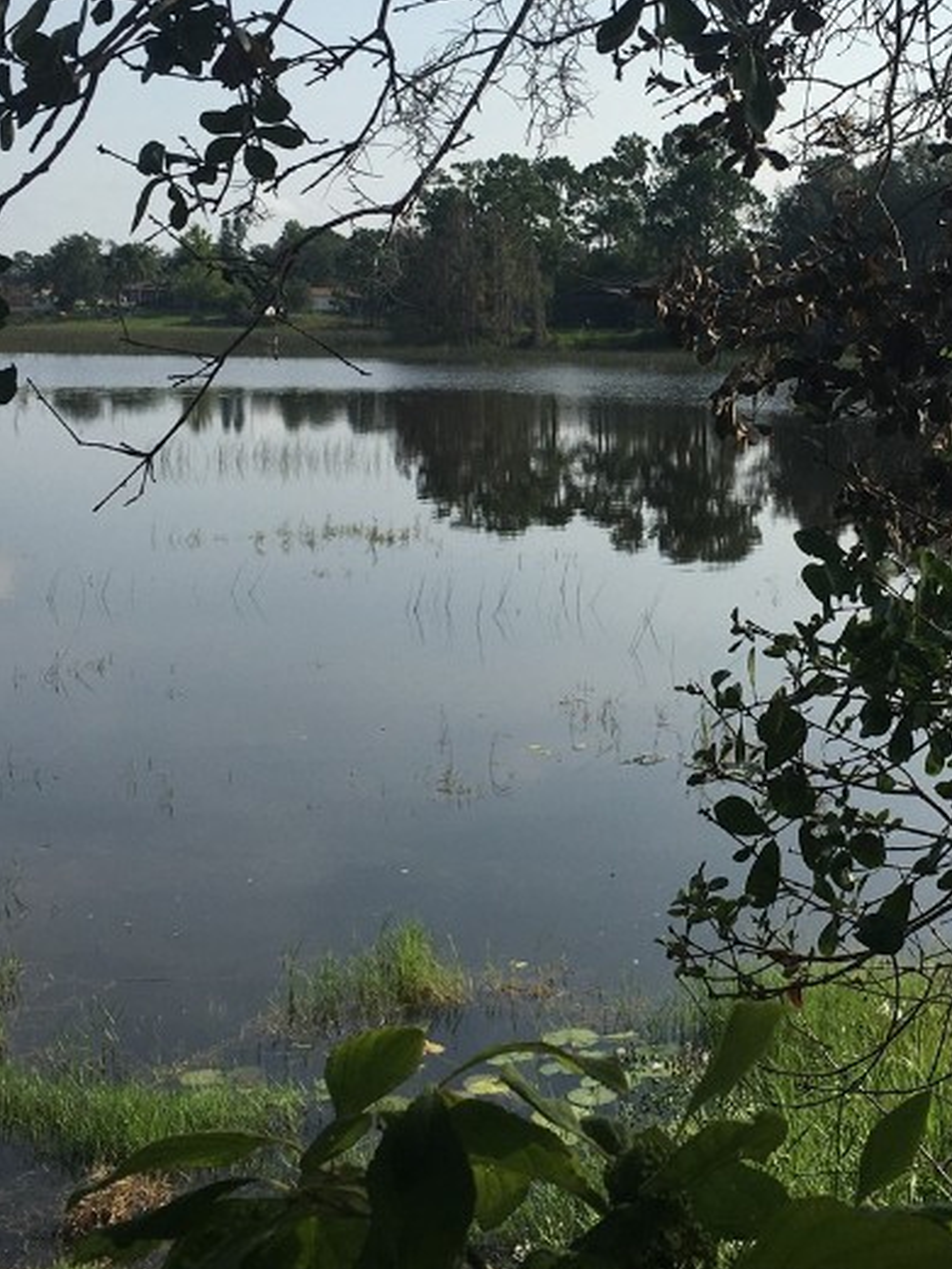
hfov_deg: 25.2
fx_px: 2089
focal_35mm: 57
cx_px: 774
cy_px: 451
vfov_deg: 33.5
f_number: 2.2
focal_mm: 4.15
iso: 25
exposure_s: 1/2198
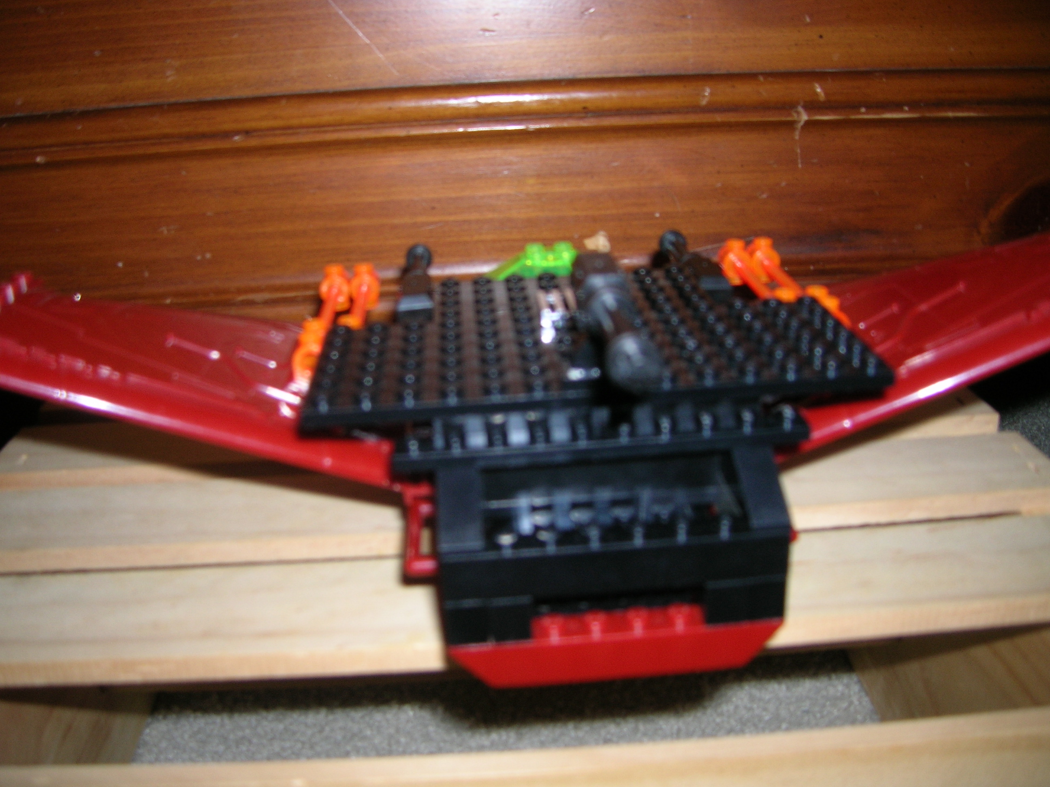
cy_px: 394
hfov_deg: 54.0
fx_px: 1031
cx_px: 525
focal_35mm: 34
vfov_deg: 41.8
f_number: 2.9
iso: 50
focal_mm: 5.7
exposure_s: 1/60.1
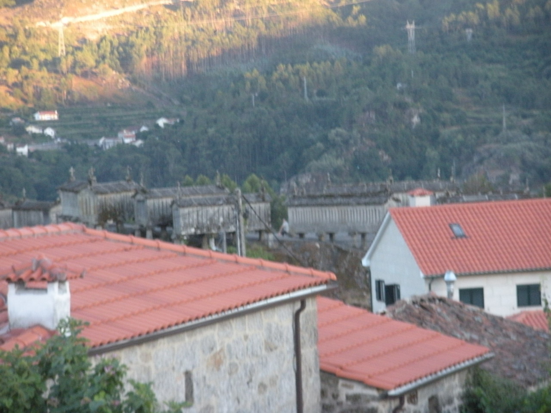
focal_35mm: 180
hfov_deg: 11.0
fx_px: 2865
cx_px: 276
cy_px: 206
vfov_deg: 8.2
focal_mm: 31.5
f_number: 5.6
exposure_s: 1/68.1
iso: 400
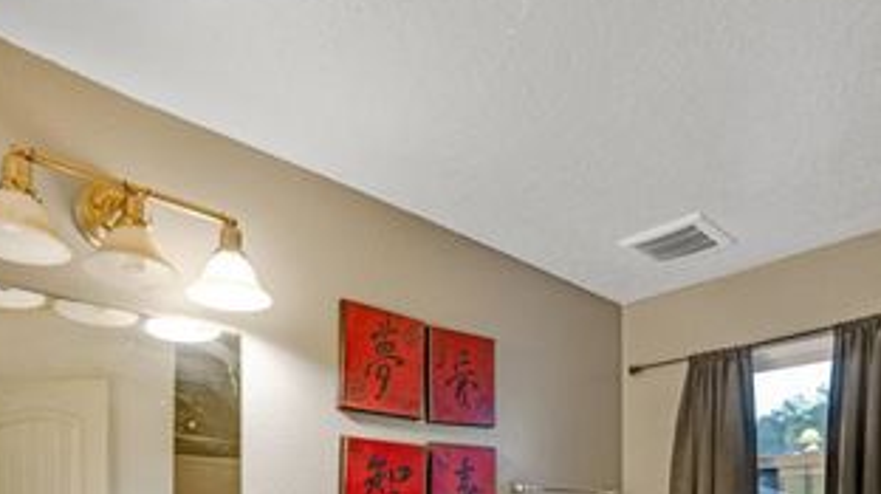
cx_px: 412
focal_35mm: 25
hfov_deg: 74.0
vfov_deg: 38.8
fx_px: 584
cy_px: 528
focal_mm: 14
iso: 160
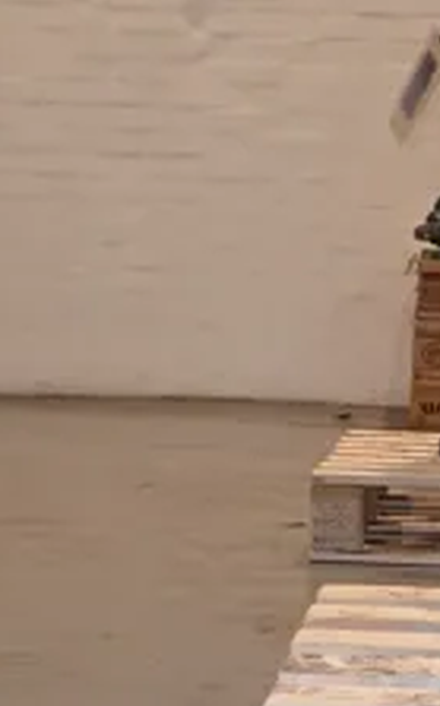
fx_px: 2153
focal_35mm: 112
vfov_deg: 18.6
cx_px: 535
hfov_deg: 11.4
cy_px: 480
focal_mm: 6.83
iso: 320
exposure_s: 1/40
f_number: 2.7
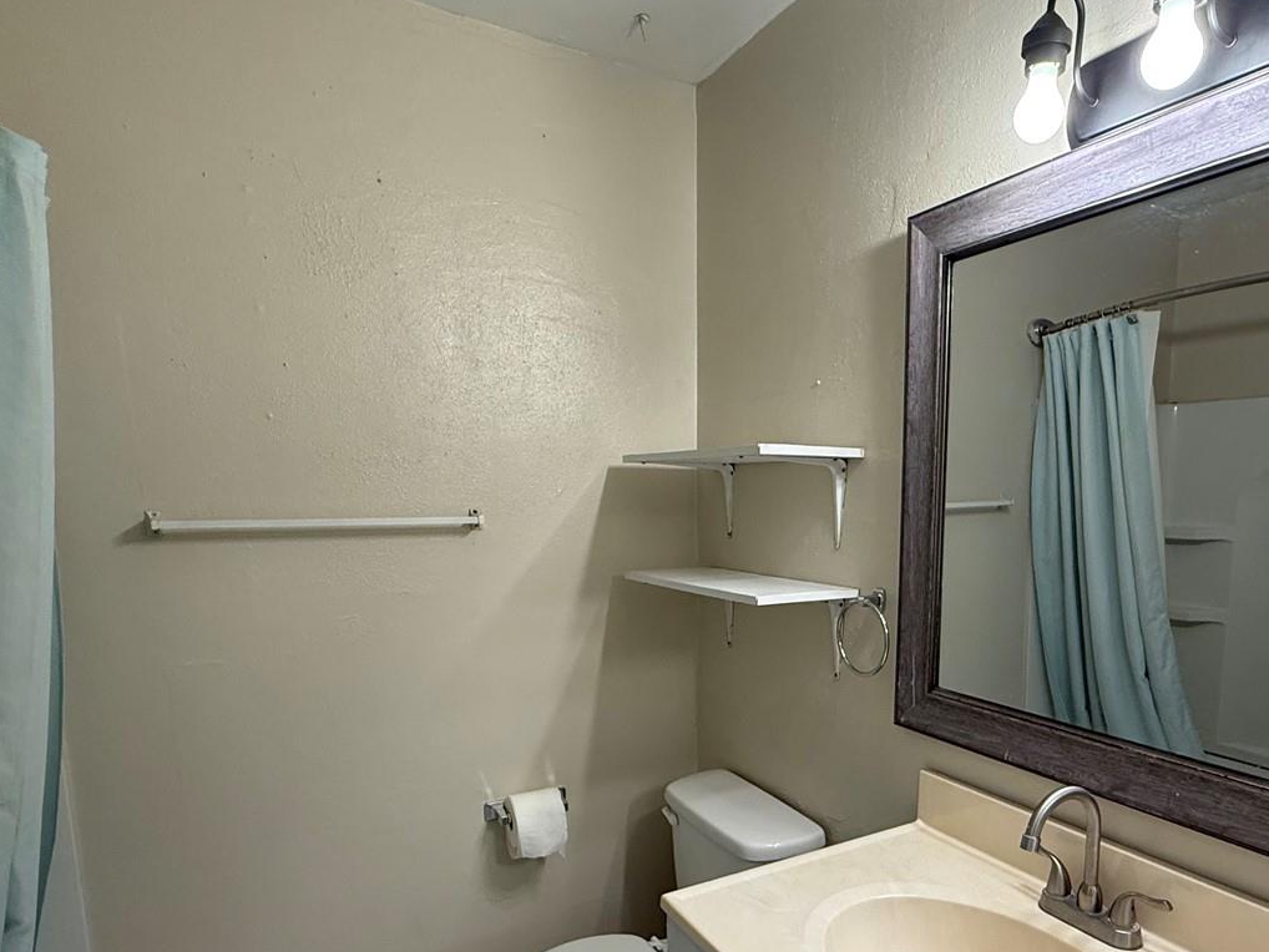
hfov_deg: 75.8
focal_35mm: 22
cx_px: 740
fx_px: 807
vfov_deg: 59.7
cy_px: 635
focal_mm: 2.22
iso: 200
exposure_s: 1/120
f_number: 2.2
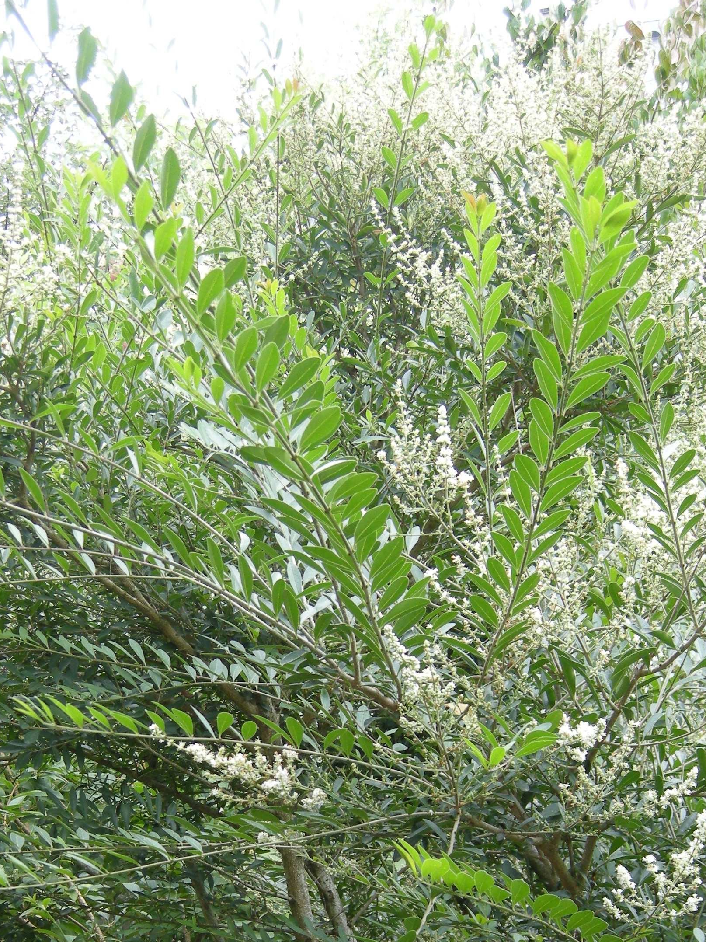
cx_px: 205
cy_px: 795
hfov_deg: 22.4
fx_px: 1768
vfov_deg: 29.0
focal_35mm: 65
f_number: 2.7
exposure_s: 1/60
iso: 107
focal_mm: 7.5
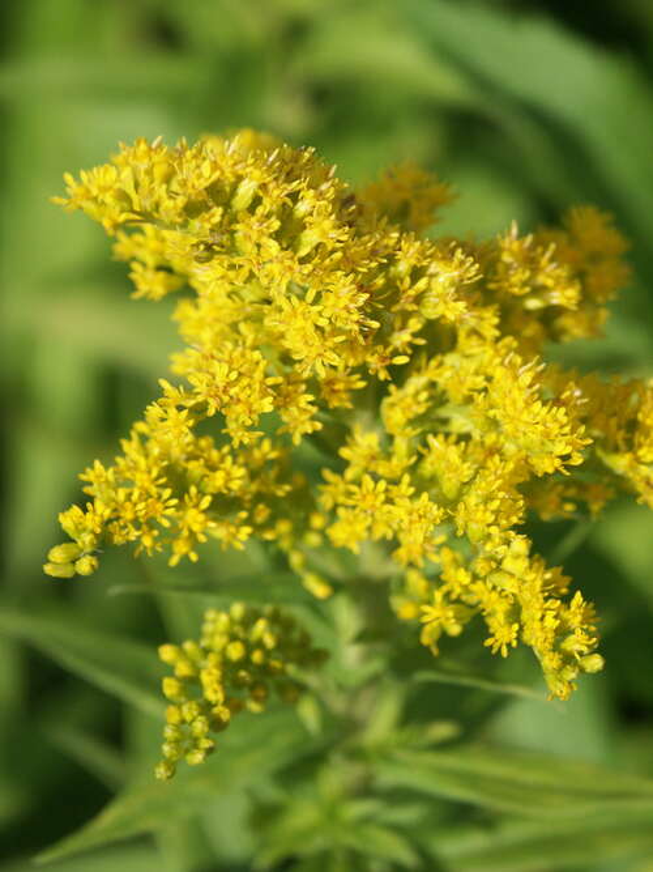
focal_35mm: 199
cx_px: 326
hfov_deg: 7.5
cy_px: 436
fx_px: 5007
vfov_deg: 9.9
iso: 100
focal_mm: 50.48
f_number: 4
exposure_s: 1/1000
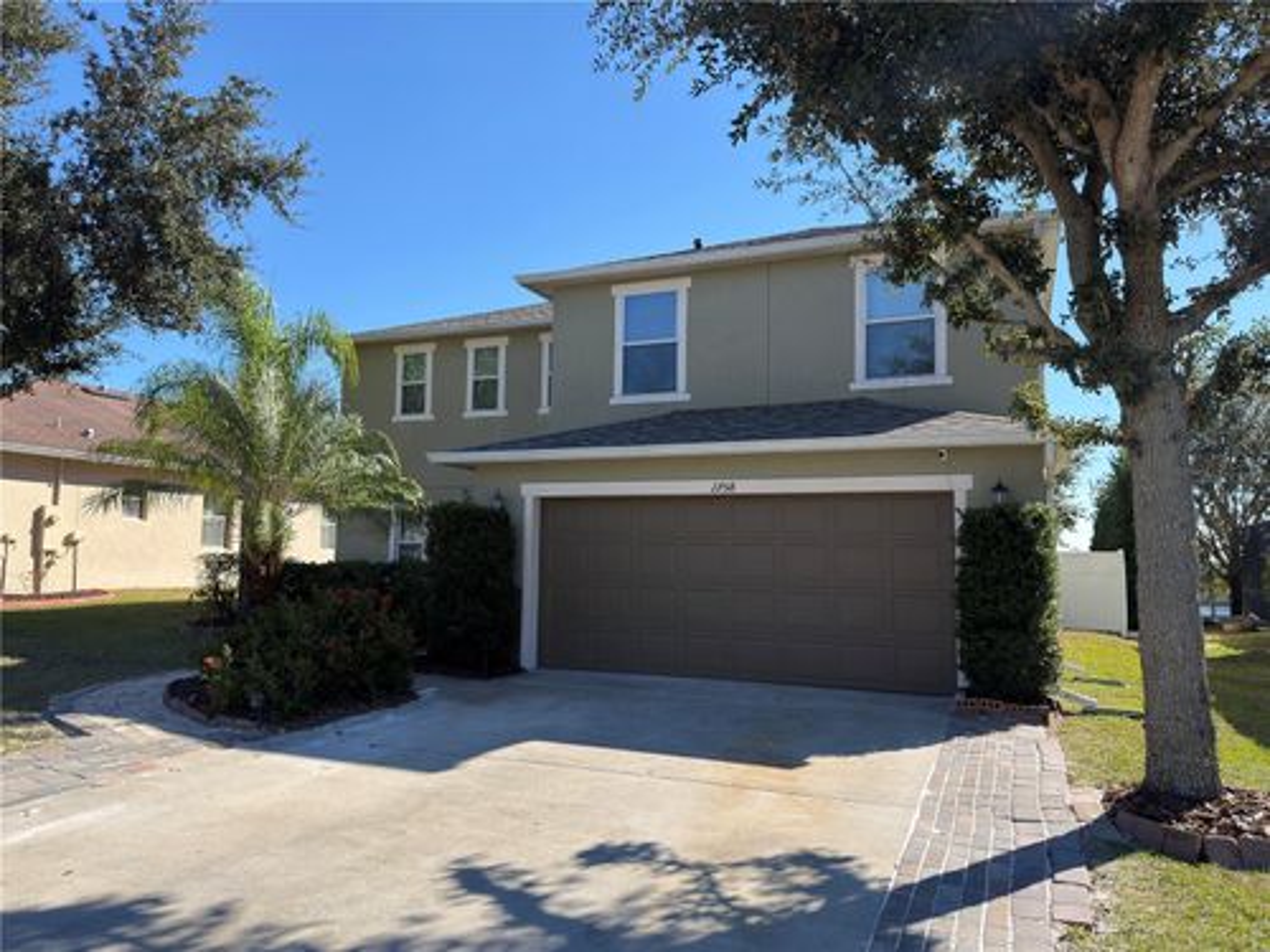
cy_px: 476
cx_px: 635
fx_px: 917
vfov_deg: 54.9
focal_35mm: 25
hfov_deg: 69.4
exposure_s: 1/2494
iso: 64
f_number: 1.78
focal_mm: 6.76
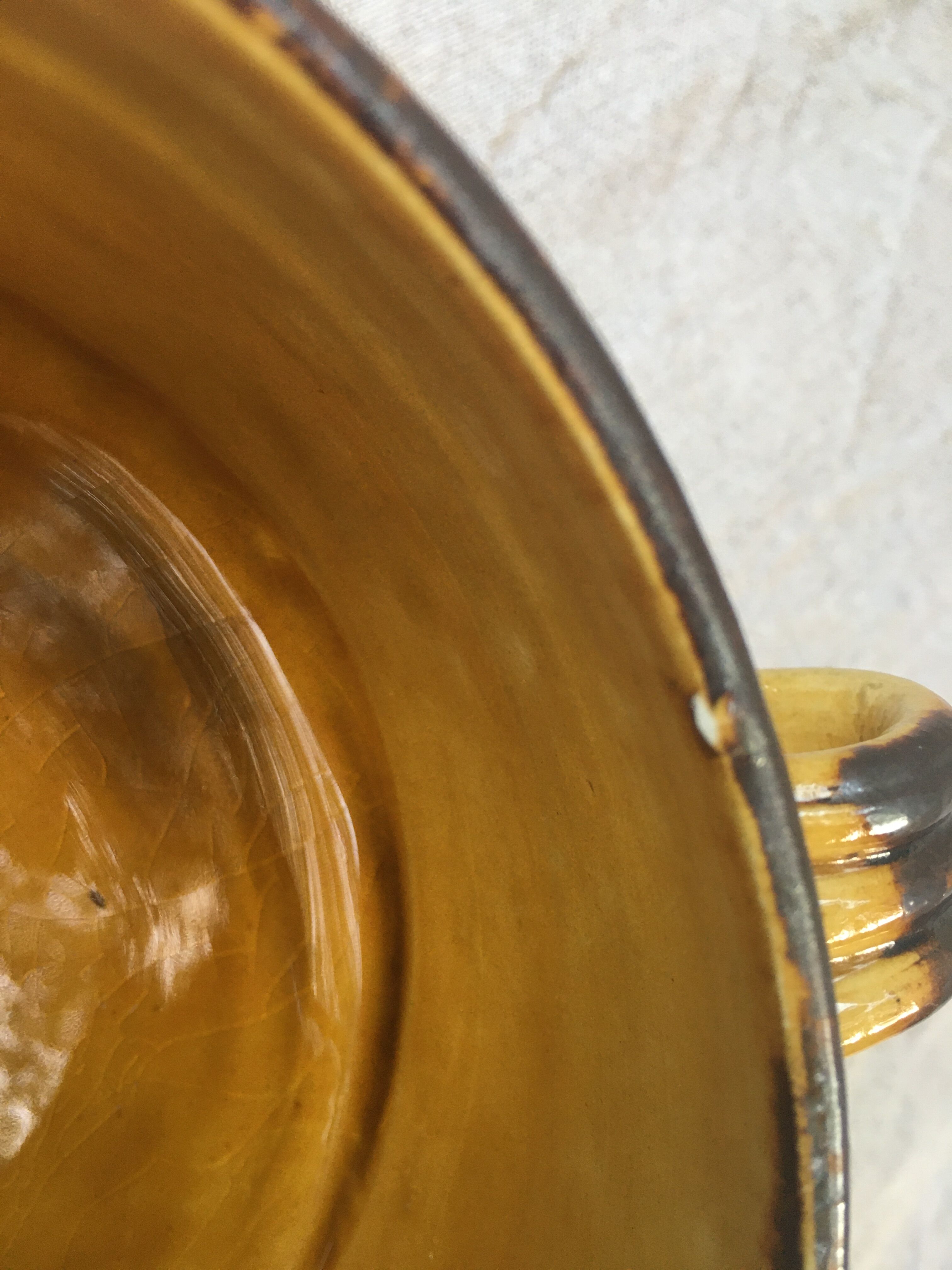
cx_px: 476
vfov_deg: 61.7
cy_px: 635
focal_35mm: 29
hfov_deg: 48.2
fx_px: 1063
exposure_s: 1/33
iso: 125
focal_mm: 4.15
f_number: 2.2
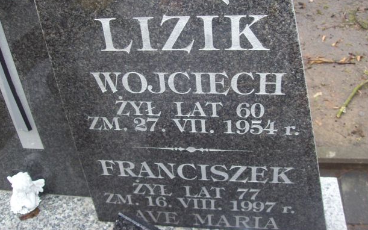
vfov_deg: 31.9
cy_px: 90
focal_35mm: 40
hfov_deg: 49.3
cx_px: 181
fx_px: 401
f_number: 2.7
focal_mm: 6
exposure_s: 1/64
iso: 80
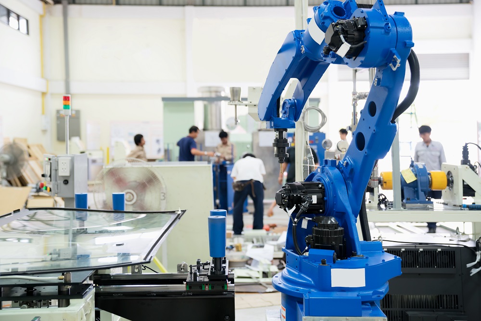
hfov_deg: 45.4
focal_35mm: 43
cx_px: 240
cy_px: 160
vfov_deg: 31.2
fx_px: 575
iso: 640
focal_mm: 43
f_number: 3.2
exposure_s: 1/100
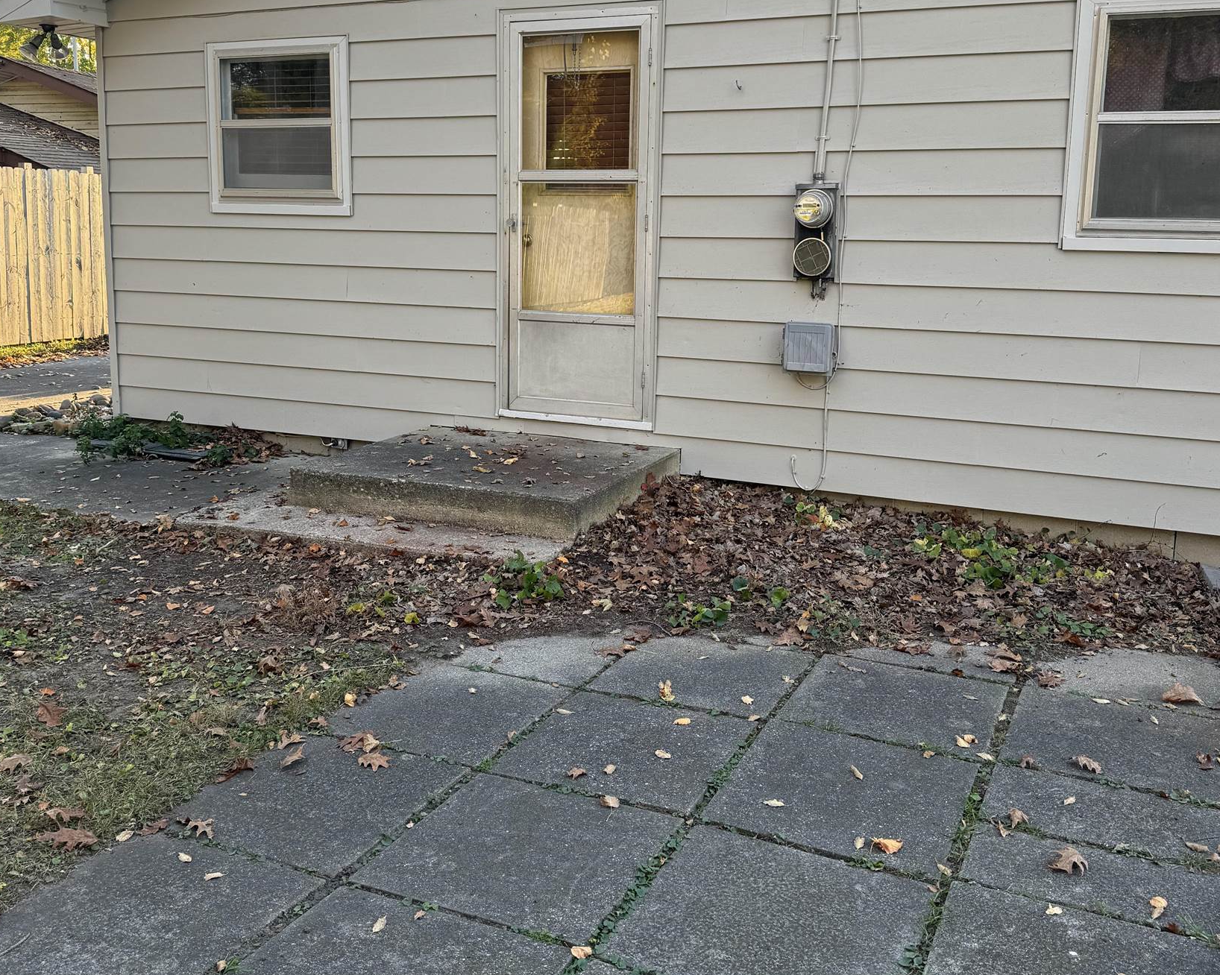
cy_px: 400
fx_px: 1191
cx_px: 600
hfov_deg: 54.2
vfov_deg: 44.3
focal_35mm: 33
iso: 80
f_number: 1.78
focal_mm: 6.76
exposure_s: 1/226
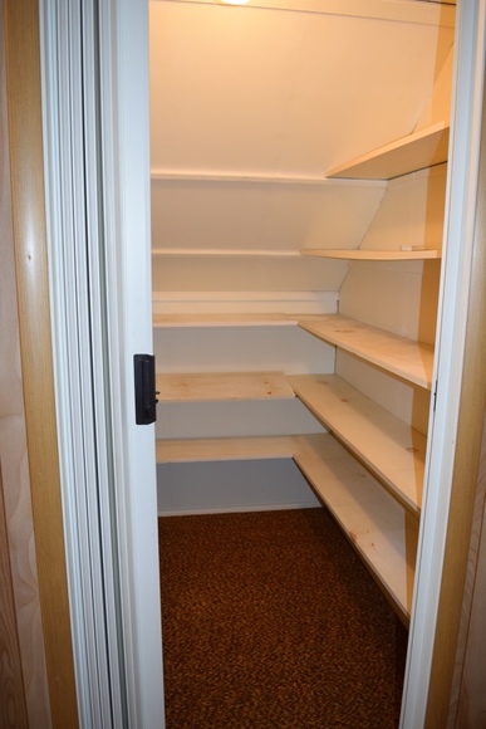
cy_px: 364
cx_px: 243
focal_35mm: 27
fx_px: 546
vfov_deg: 67.4
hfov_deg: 48.0
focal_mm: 18
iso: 800
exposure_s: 1/60
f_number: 4
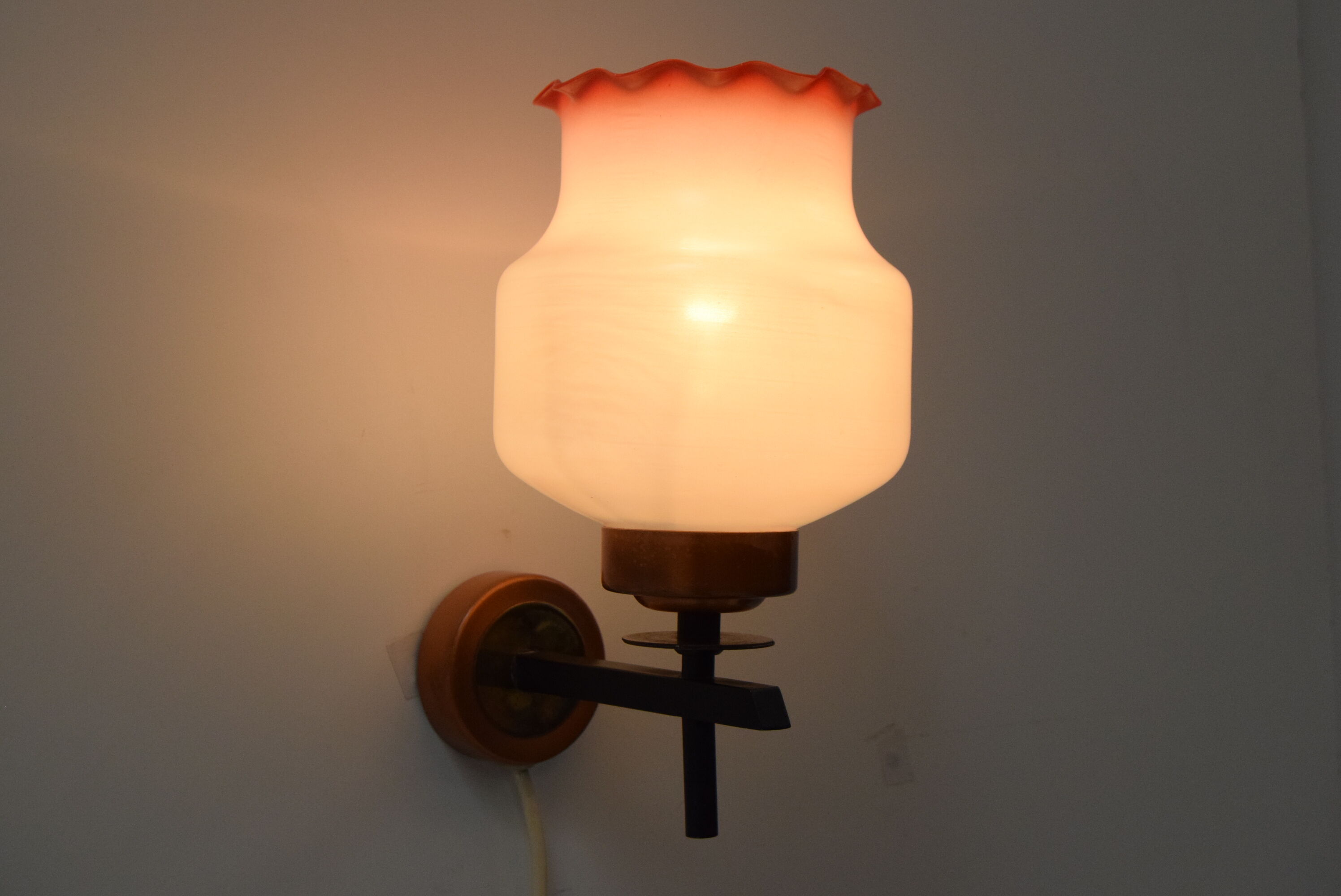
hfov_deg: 35.0
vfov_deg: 23.8
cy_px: 448
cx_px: 670
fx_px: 2125
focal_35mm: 57
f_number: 9
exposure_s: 1/320
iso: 1600
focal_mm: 38
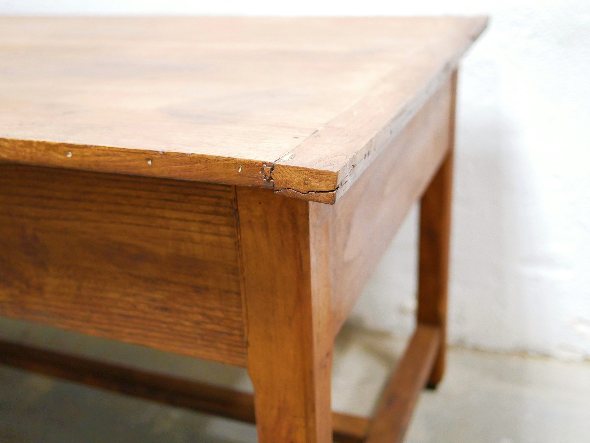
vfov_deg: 36.0
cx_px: 295
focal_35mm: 40
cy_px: 222
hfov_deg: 46.8
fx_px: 682
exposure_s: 1/60
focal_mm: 20
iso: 1600
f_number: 1.7
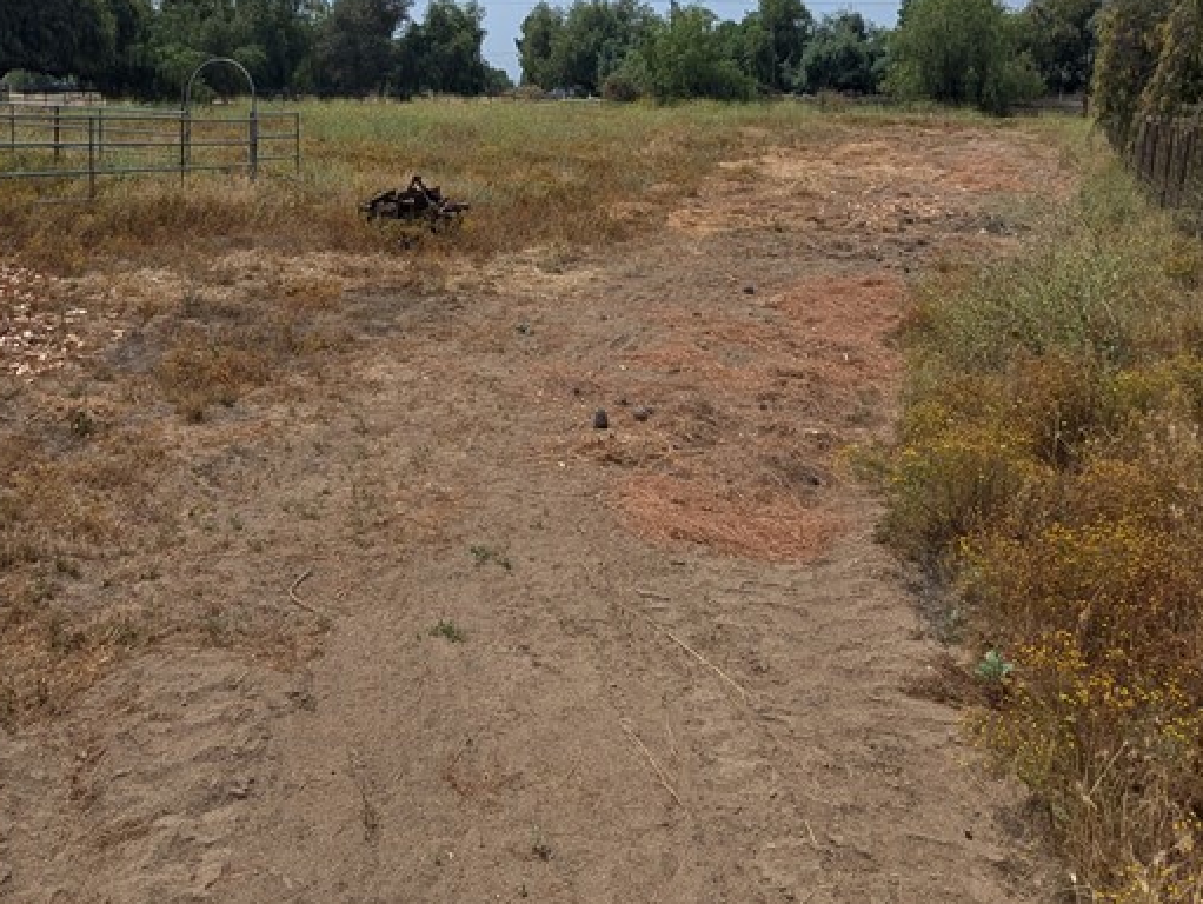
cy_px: 181
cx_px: 451
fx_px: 1113
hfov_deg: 56.1
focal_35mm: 32
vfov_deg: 42.3
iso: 49
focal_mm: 2.35
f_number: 2.2
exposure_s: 1/2841
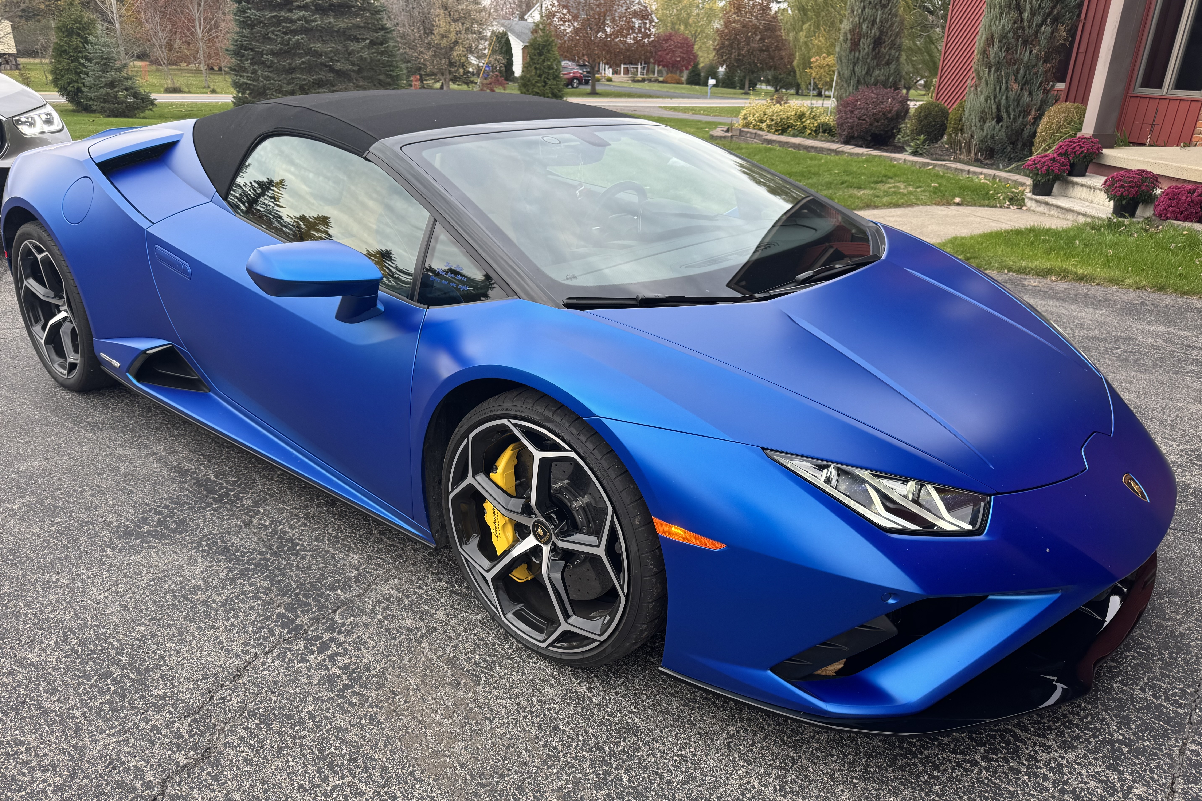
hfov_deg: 71.5
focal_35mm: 25
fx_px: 835
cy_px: 443
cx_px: 601
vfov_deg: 51.2
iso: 100
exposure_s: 1/250
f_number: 1.78
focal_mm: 6.76
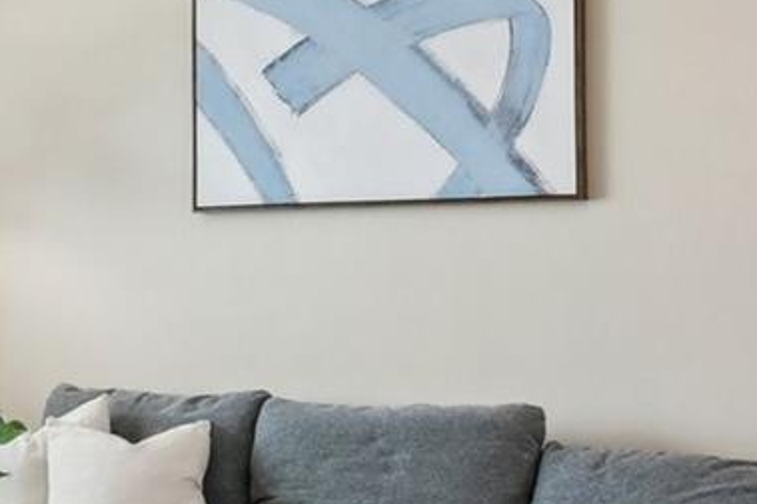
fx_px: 1597
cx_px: -2
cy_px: 249
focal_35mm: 76
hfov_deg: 25.4
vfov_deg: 17.9
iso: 400
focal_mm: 18
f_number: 8
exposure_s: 1/60
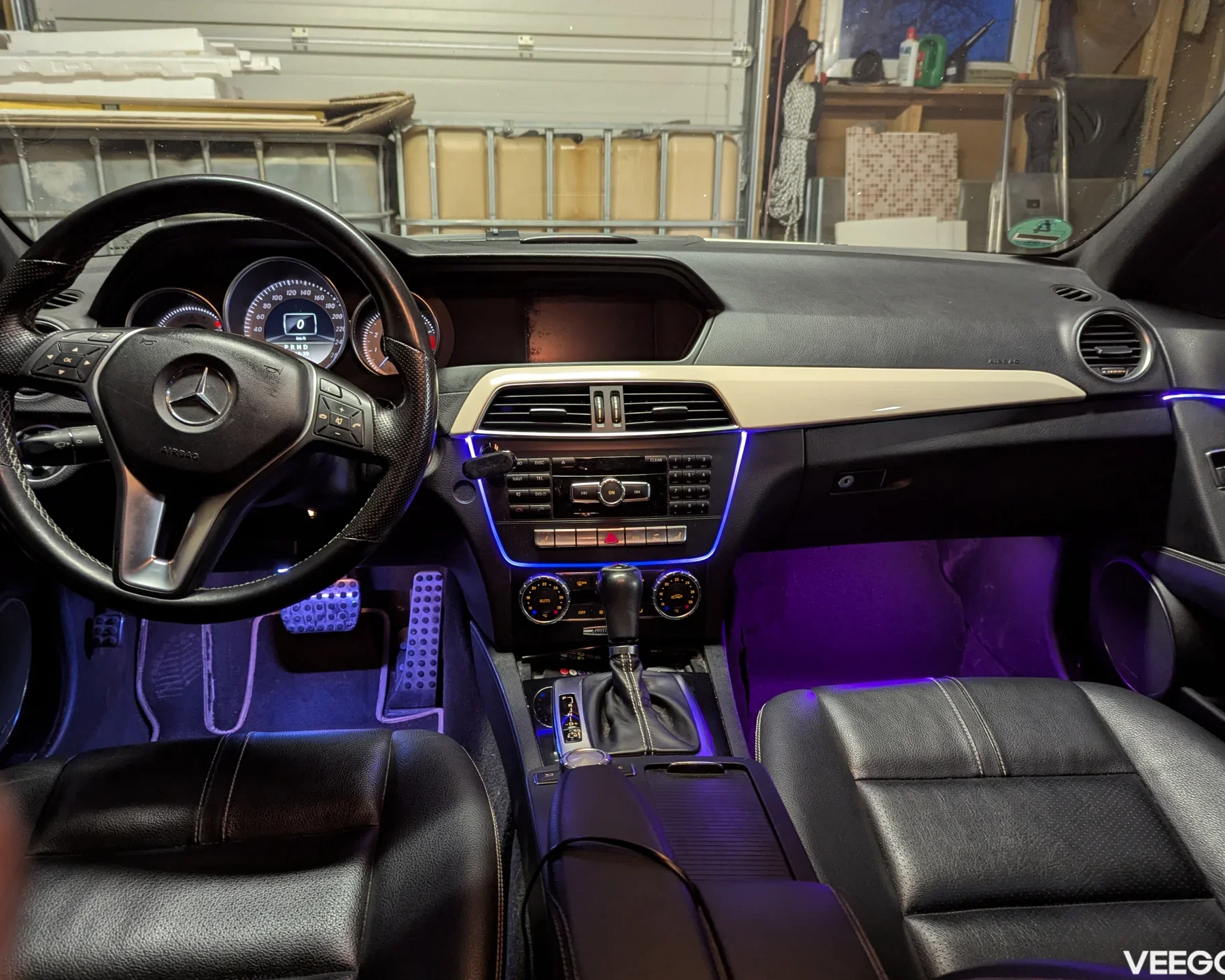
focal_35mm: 25
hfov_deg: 68.1
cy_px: 491
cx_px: 595
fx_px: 906
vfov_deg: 56.8
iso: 194
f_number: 1.85
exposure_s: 1/23.8
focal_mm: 6.81
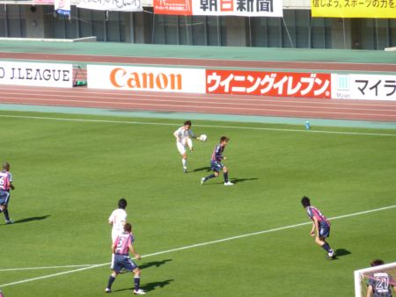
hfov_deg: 6.6
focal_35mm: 300
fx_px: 3434
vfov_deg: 5.0
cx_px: 198
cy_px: 148
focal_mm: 49.2
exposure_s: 1/500
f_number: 4.9
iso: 160
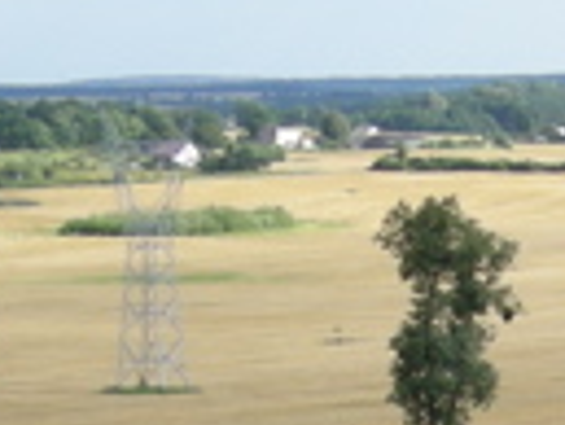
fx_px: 3970
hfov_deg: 8.1
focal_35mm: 243
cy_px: 570
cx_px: 569
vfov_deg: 6.1
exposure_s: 1/446
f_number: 3.2
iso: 50
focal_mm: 7.9
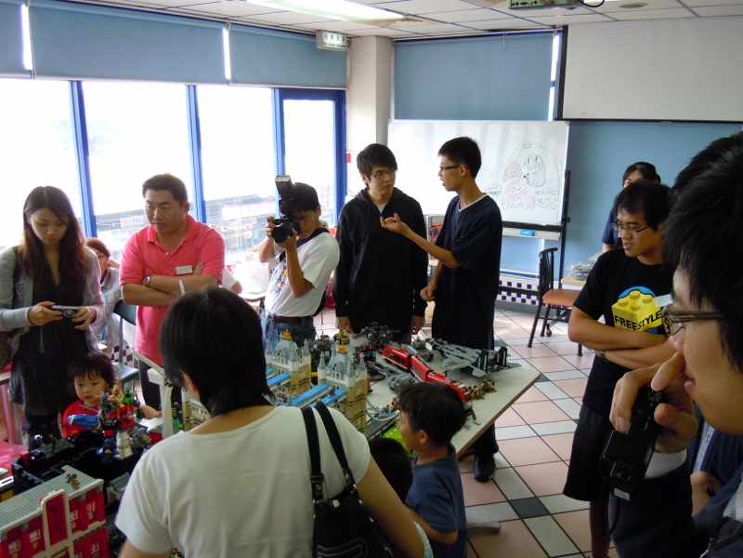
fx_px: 644
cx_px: 372
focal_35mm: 30
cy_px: 279
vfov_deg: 46.8
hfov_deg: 60.0
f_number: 3.5
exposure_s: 1/60
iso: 200
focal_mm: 5.4
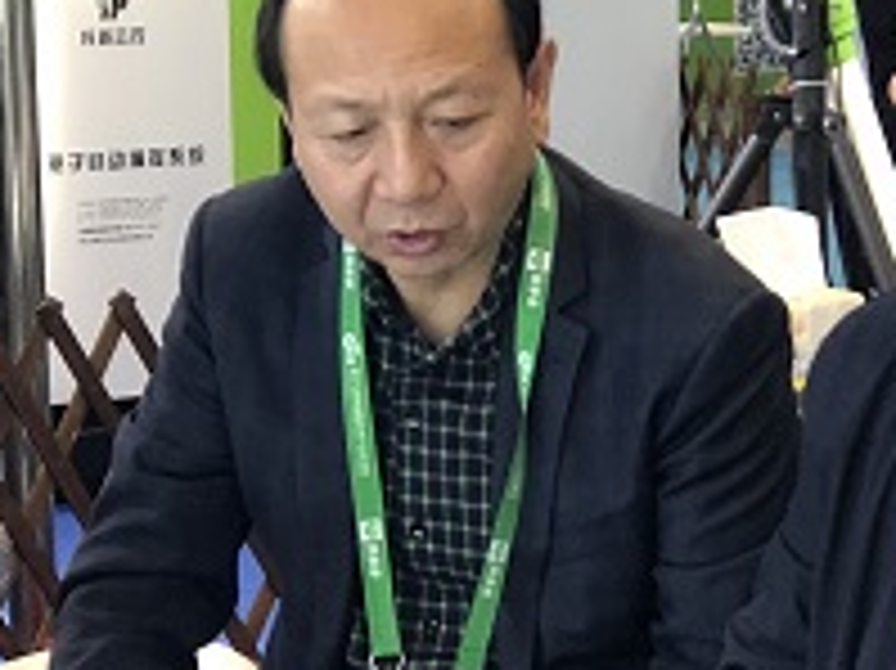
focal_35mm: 172
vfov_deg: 8.6
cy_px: 697
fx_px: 4449
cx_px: 644
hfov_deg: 11.5
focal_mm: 6.6
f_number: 2.8
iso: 250
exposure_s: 1/33
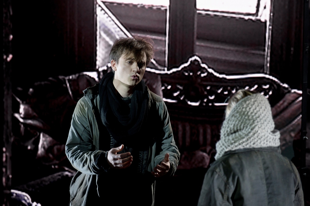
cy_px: 103
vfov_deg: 9.8
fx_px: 1205
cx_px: 155
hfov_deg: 14.7
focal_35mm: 140
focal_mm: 140
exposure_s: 1/60
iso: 2000
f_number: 4.5
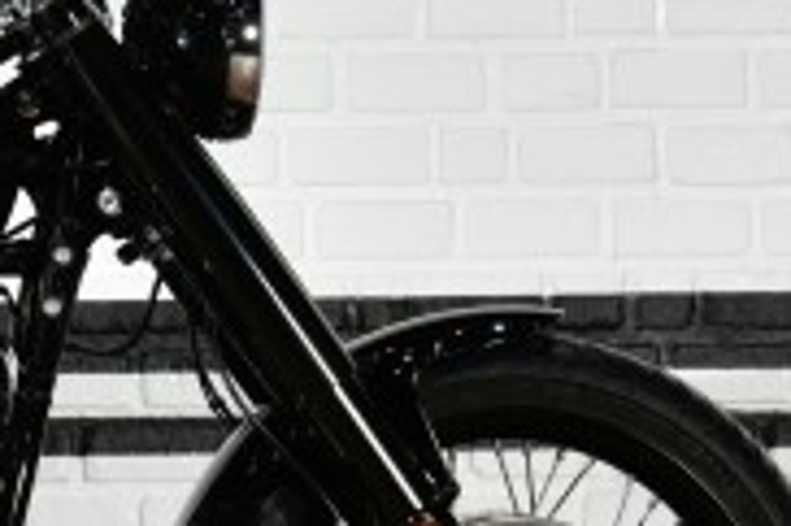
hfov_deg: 4.7
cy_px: 85
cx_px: -443
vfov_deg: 3.1
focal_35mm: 440
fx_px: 9659
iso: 200
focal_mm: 100
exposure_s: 1/100
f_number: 7.1
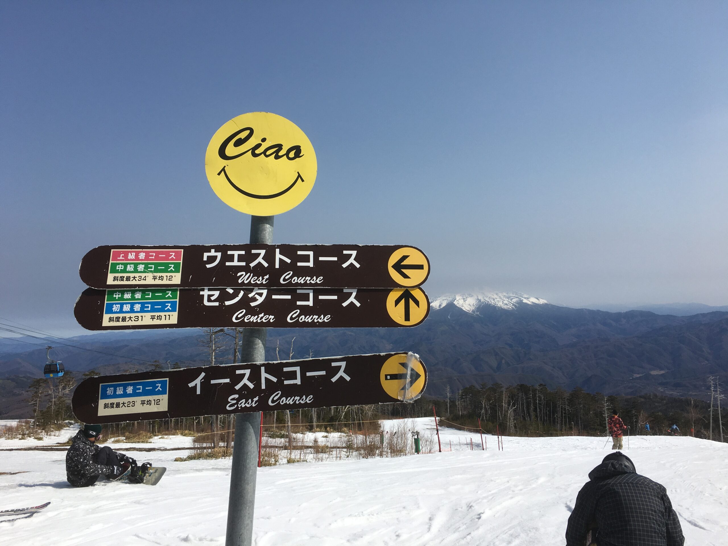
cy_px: 273
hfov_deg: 61.7
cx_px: 364
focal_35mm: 29
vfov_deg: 48.2
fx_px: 610
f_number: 2.2
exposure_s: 1/3077
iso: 25
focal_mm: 4.15
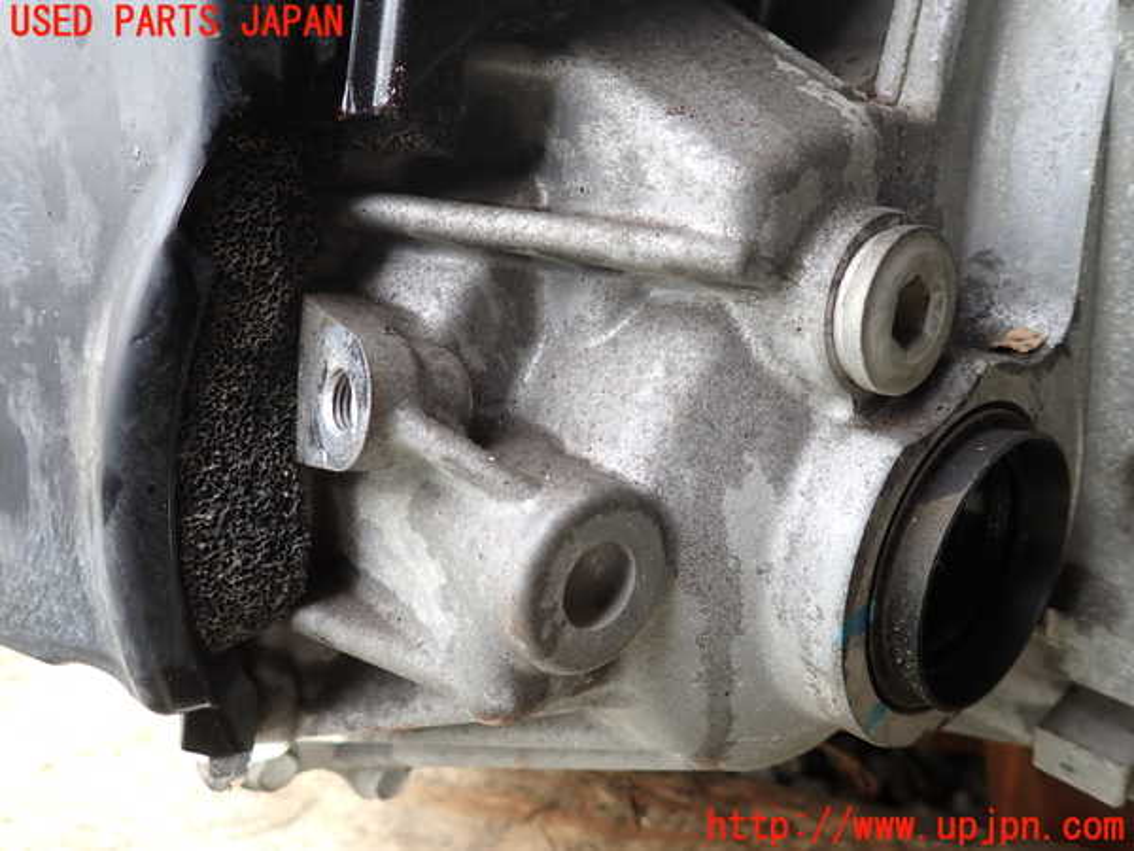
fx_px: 819
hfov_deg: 69.4
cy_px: 426
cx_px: 567
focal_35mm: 25
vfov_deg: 54.9
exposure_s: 1/80
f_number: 2
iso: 100
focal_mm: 4.5
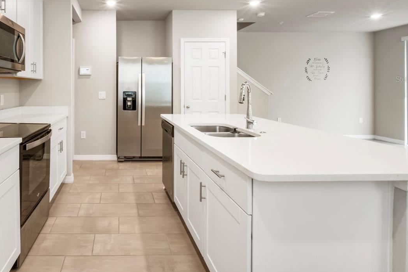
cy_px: 79
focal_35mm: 23
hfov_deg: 72.4
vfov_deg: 53.4
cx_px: 118
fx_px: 261
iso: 320
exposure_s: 1/1.67
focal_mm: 10
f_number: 14
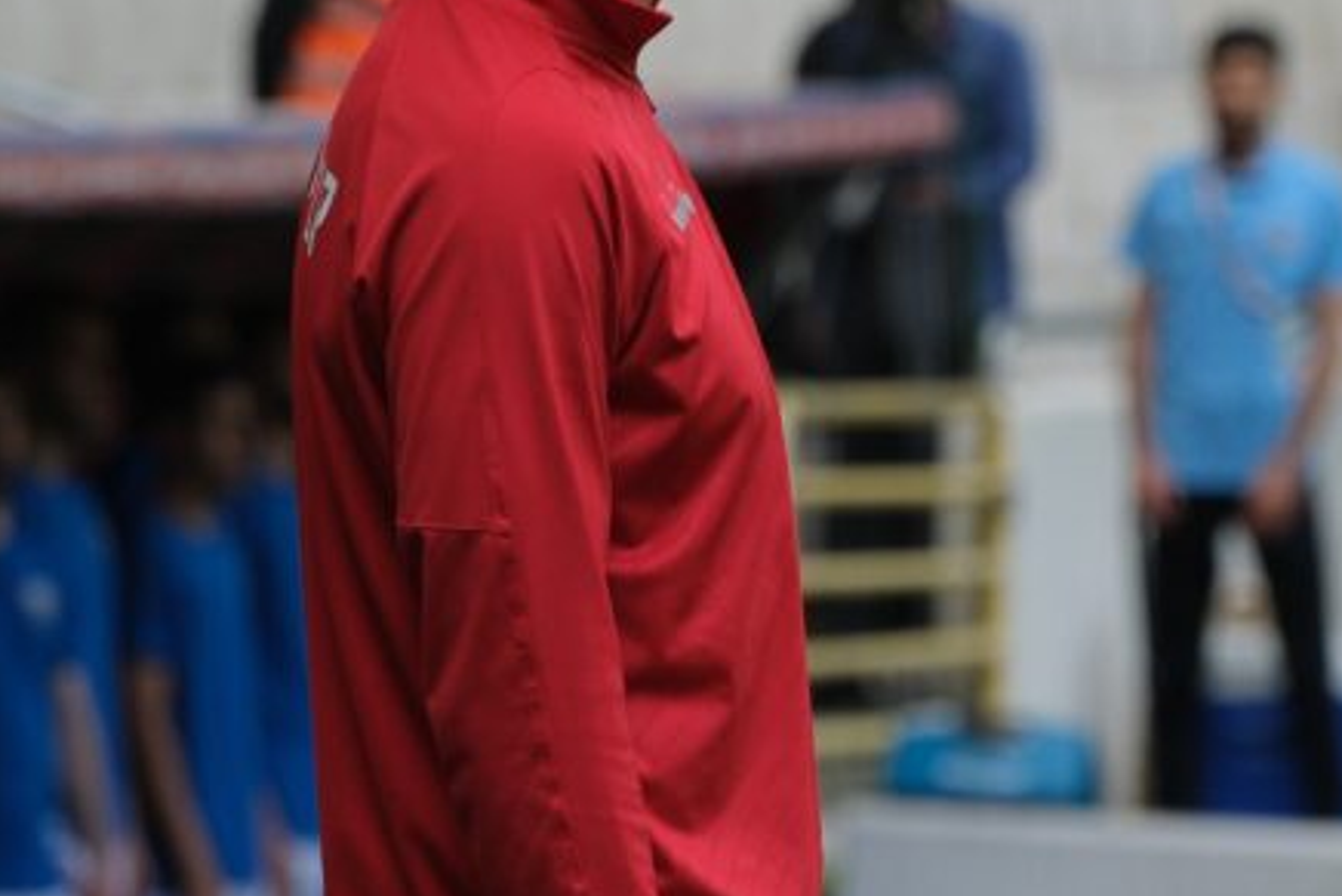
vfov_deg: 2.3
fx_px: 22485
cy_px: 285
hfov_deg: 3.4
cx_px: 1071
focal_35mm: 603
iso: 640
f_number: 5
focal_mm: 171.3
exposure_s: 1/1000
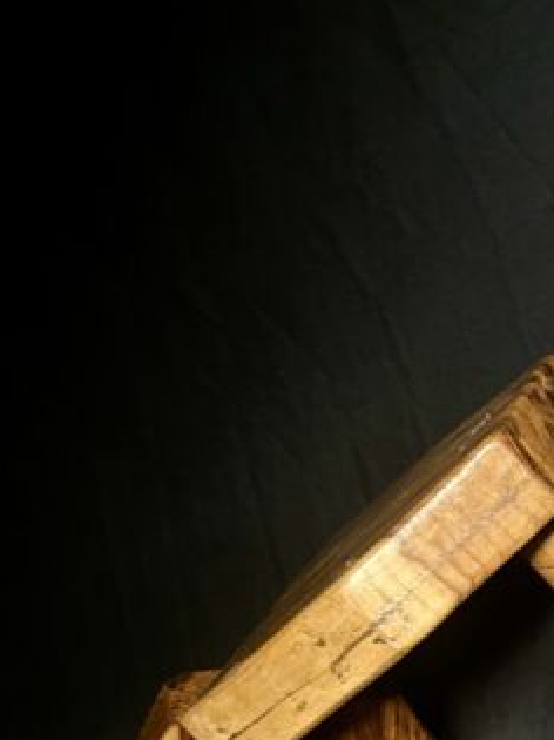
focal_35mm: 66
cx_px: 500
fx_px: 1409
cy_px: 705
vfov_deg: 28.0
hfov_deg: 21.7
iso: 320
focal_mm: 4.2
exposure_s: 1/50
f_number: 1.6
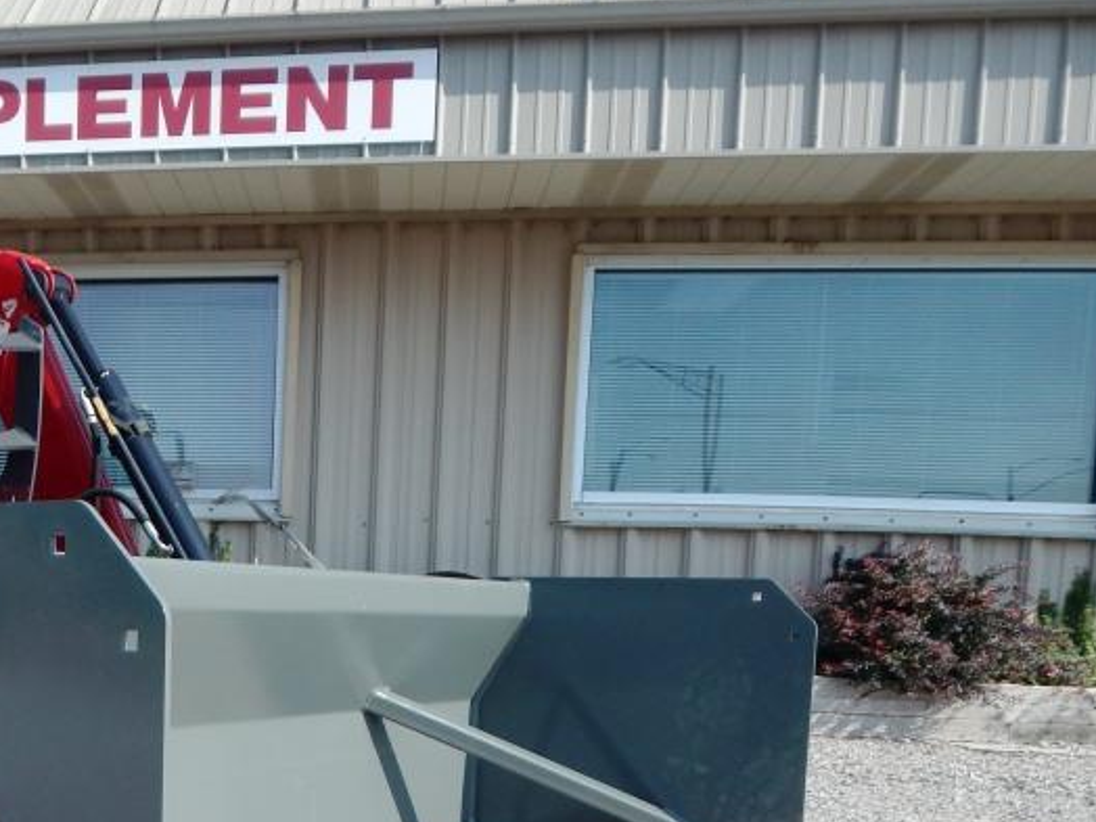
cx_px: 115
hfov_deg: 40.6
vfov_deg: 31.9
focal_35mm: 43
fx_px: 1361
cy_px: 743
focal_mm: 4
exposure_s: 1/400
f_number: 6
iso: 125
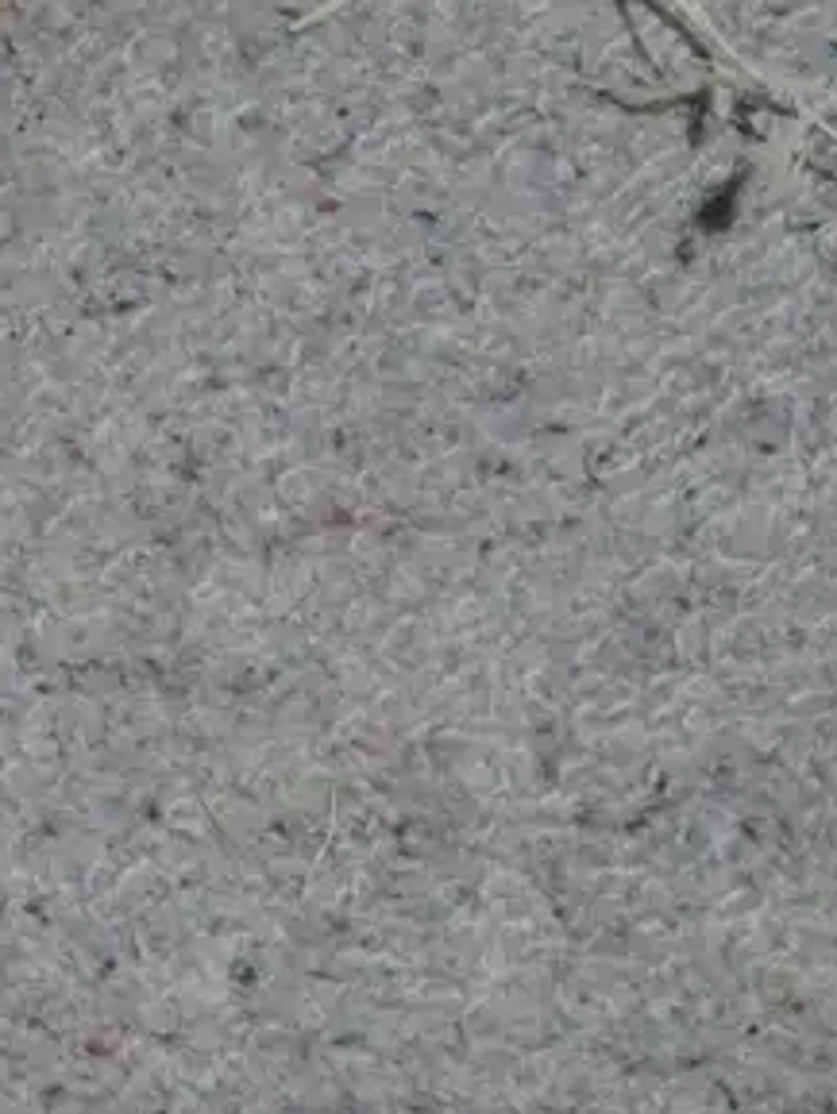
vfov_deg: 6.6
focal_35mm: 298
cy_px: 983
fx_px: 9600
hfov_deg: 4.9
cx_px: -557
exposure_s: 1/100
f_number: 5.6
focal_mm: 42
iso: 1250
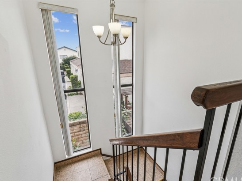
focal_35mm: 18
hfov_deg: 86.1
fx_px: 129
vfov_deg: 70.2
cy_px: 94
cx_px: 132
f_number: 13
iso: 100
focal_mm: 16.4
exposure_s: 1/10
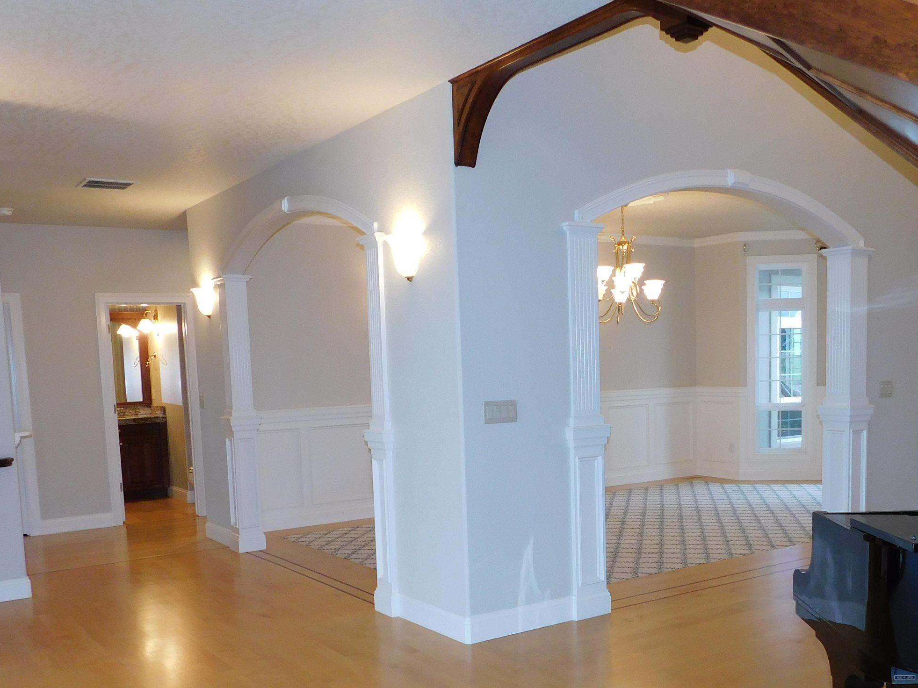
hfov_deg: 51.2
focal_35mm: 36
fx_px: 955
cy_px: 471
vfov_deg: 39.1
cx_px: 519
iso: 180
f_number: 3
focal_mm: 4
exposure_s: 1/30
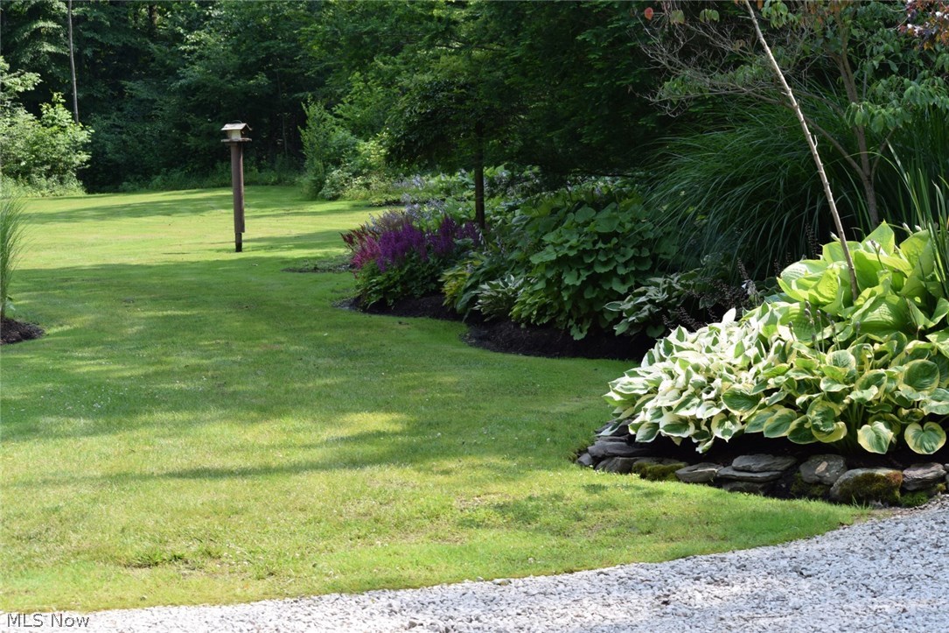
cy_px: 316
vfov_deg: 16.5
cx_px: 474
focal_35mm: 82
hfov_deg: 24.6
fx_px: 2174
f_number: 8
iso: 400
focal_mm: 55
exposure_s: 1/250
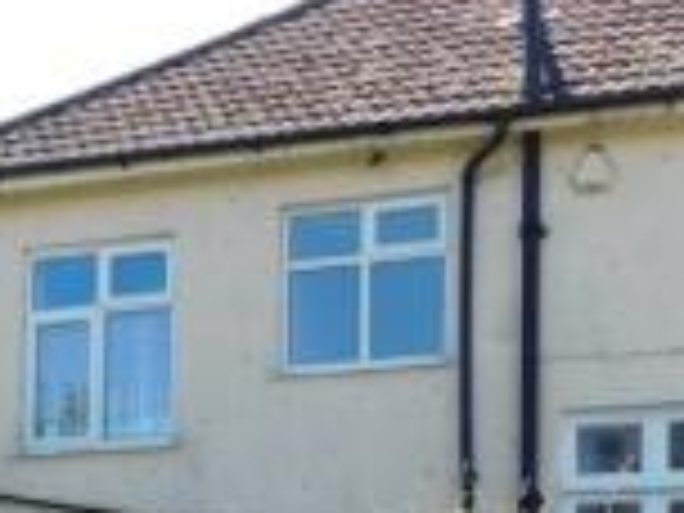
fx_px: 1739
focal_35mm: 88
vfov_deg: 15.4
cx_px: 281
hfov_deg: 22.2
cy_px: 790
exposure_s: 1/800
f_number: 3
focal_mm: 4
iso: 125
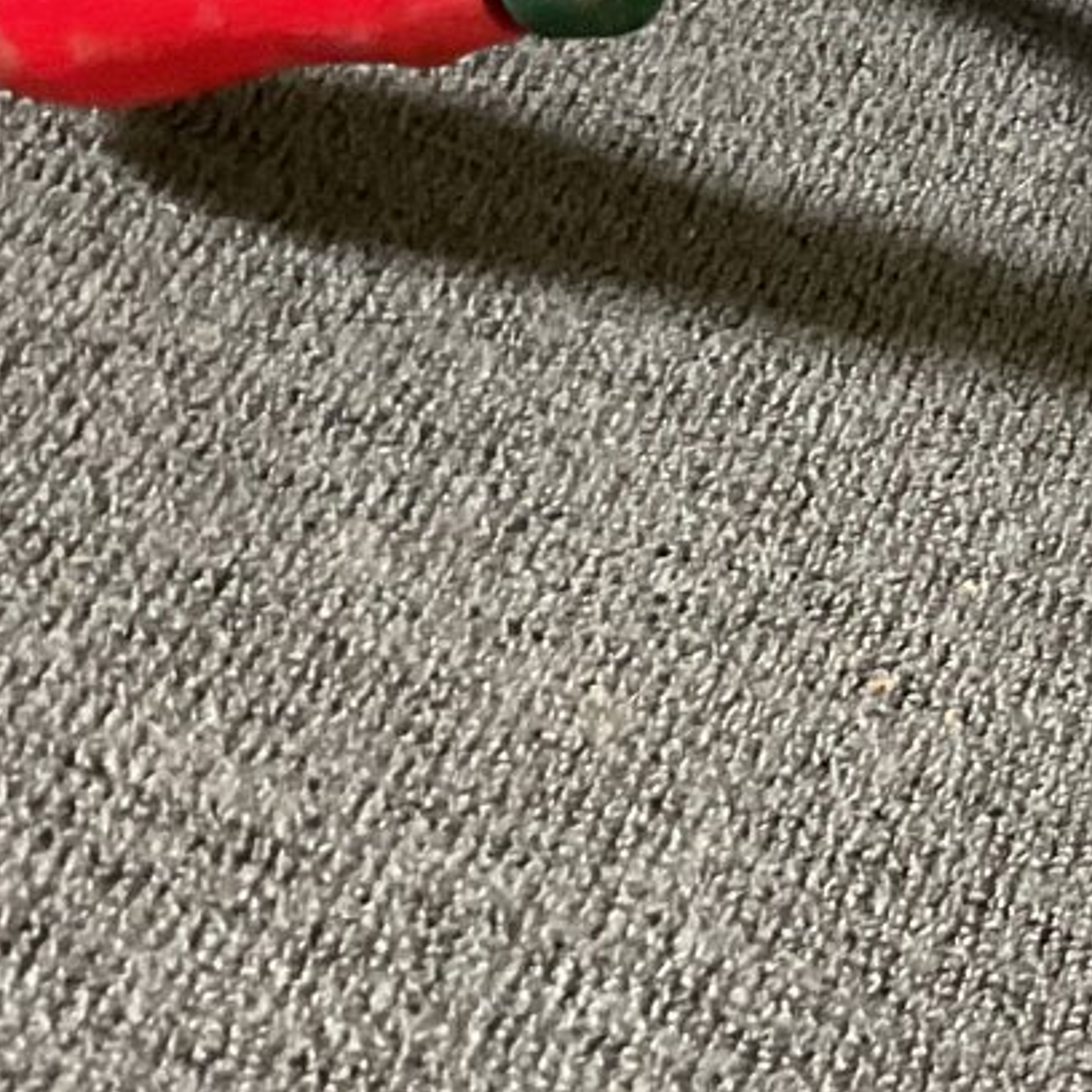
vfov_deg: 18.3
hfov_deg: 16.0
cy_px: 387
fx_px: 3391
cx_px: 1856
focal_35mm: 95
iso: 320
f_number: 1.8
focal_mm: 3
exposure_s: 1/40
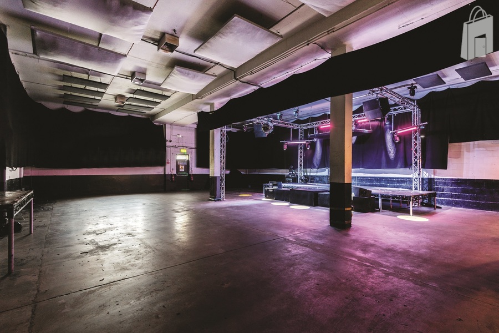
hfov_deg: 96.7
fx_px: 222
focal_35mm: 16
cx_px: 250
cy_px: 166
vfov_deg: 73.7
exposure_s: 1.3
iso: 160
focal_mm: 16
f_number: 10
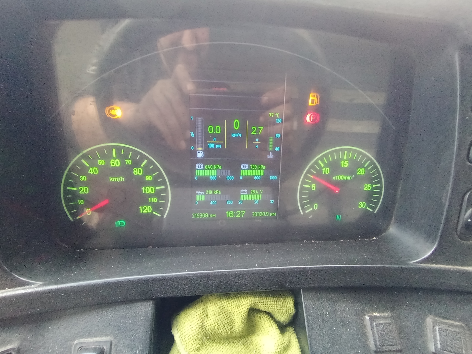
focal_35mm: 17
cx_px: 236
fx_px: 232
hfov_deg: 91.0
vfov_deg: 74.7
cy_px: 177
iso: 817
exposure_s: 1/20
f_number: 2.2
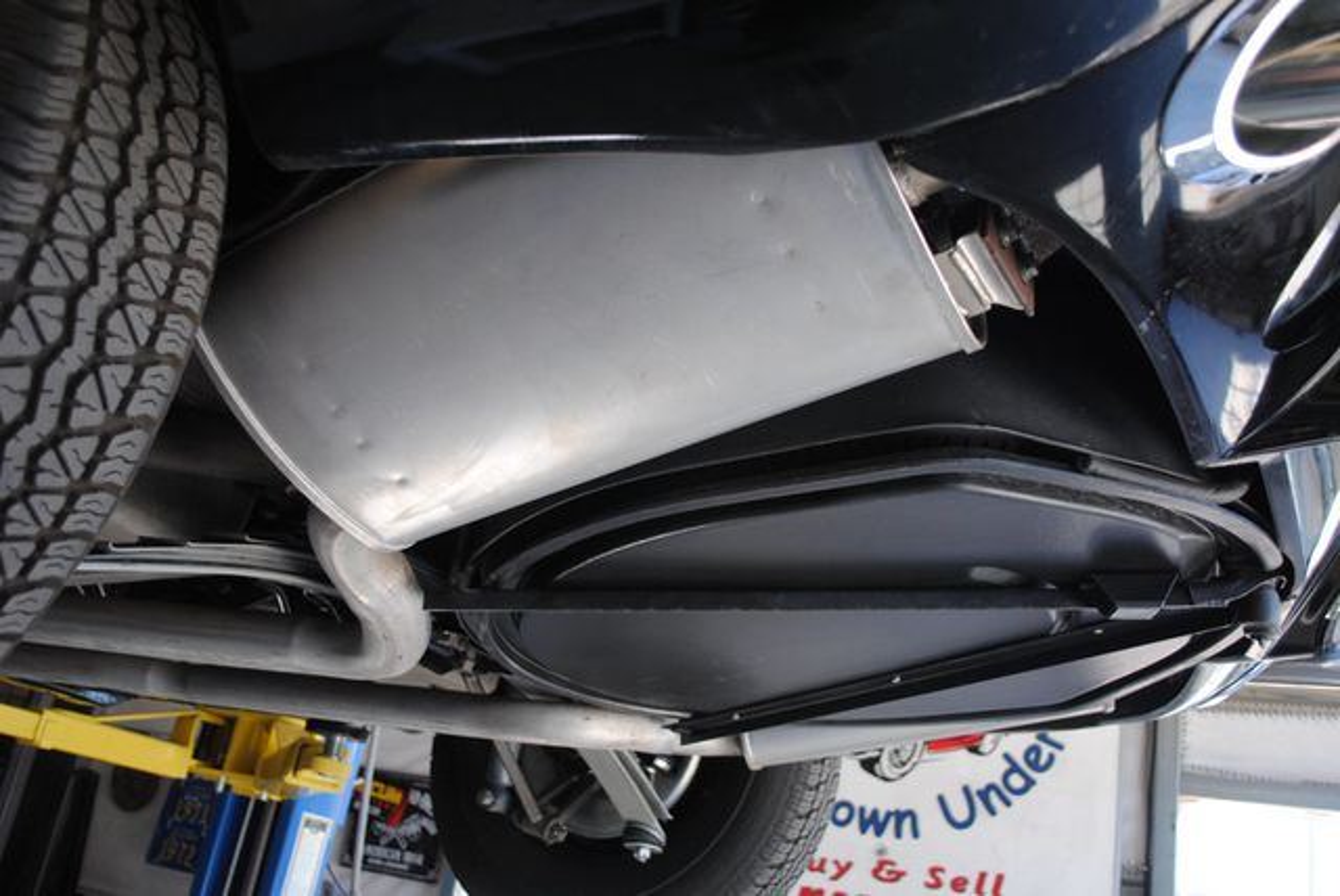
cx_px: 670
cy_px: 448
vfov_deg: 40.0
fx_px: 1229
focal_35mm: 33
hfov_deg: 57.2
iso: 200
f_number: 3.8
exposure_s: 1/60
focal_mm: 22
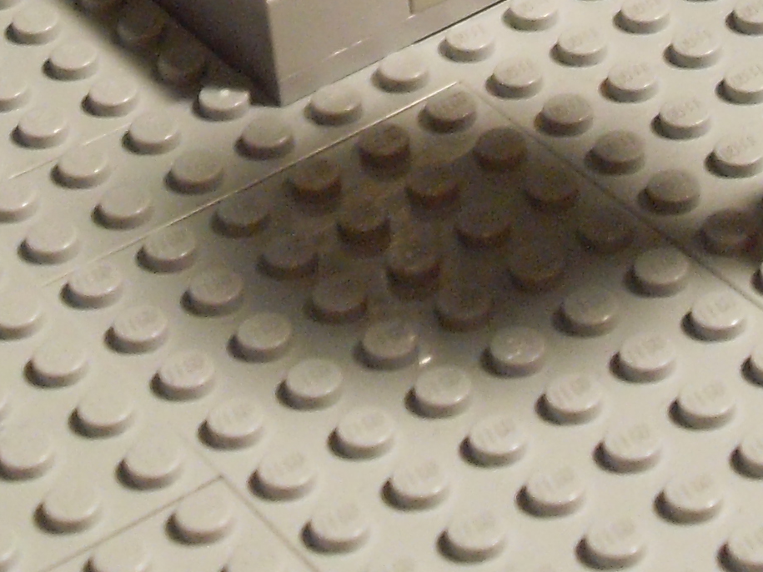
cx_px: 504
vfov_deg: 10.8
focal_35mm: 132
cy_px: -305
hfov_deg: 14.9
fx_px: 2909
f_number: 2.8
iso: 200
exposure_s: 1/20
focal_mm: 6.3
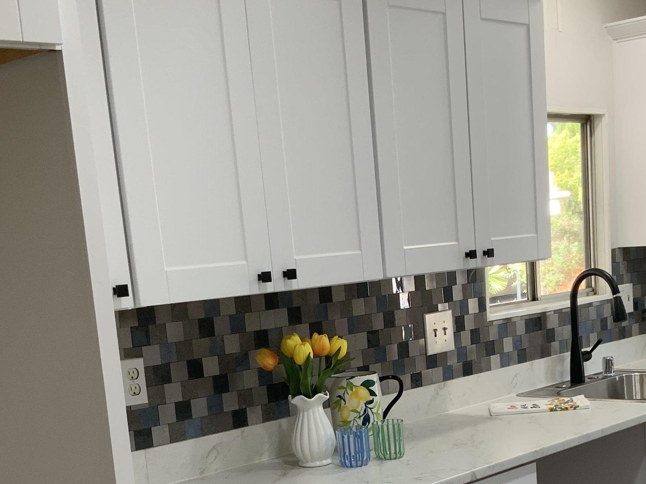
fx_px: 1120
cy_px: 448
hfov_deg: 31.9
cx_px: 425
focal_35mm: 60
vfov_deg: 23.7
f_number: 1.8
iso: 64
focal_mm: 3
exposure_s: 1/120
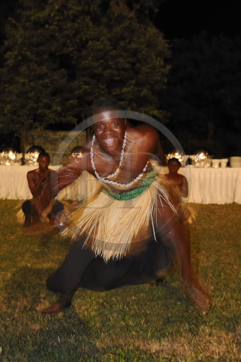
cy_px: 181
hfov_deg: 33.4
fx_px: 402
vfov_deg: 48.5
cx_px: 120
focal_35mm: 40
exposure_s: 1/8
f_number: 4
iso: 1600
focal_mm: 40
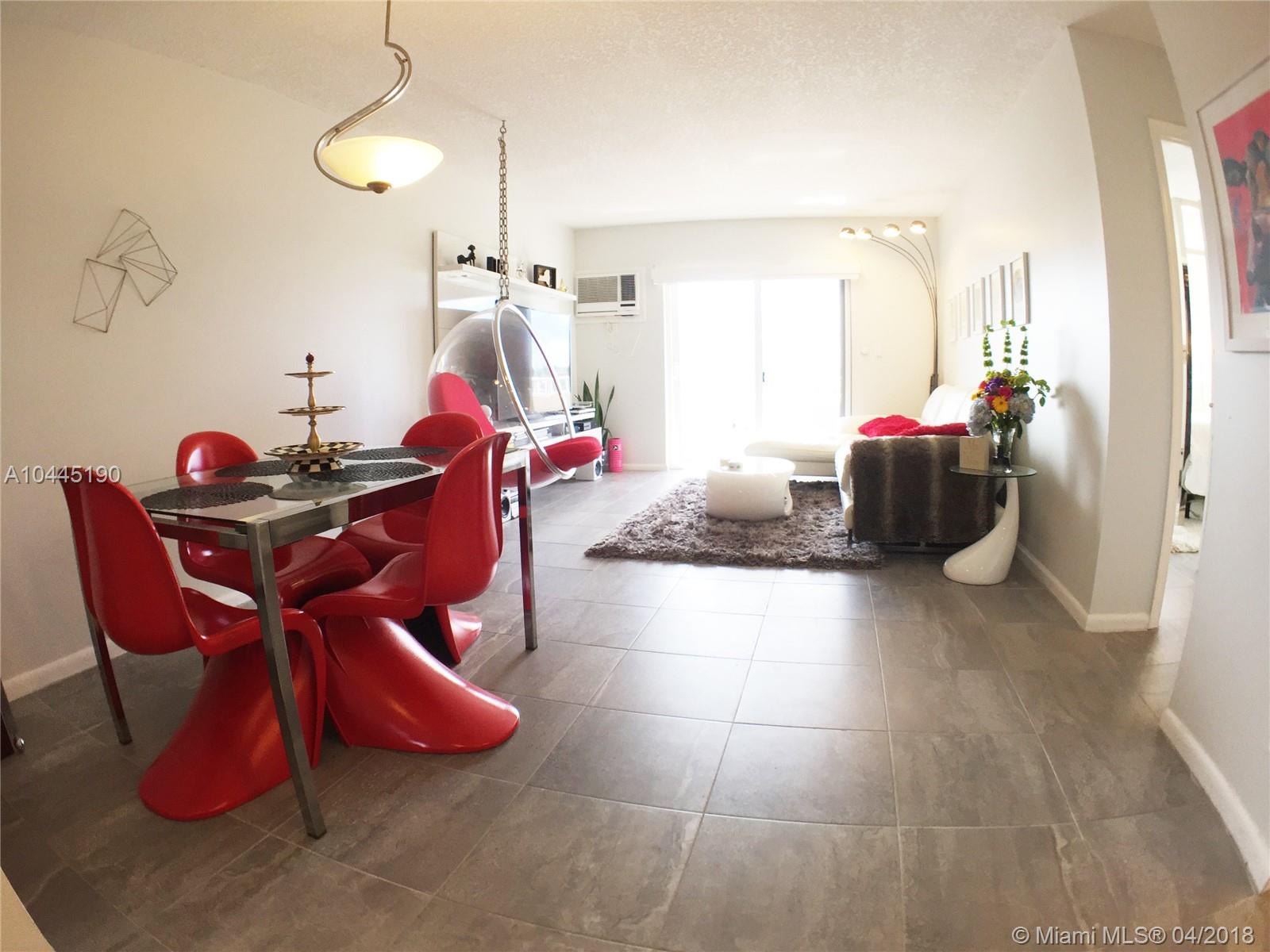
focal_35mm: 29
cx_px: 635
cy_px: 476
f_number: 2.2
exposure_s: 1/40
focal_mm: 4.15
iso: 32
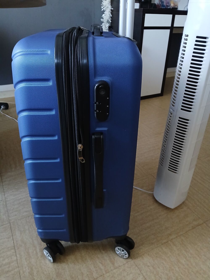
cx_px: 105
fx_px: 210
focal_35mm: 26
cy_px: 140
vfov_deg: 67.3
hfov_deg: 53.1
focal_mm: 3.98
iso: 800
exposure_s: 1/20
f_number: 1.8
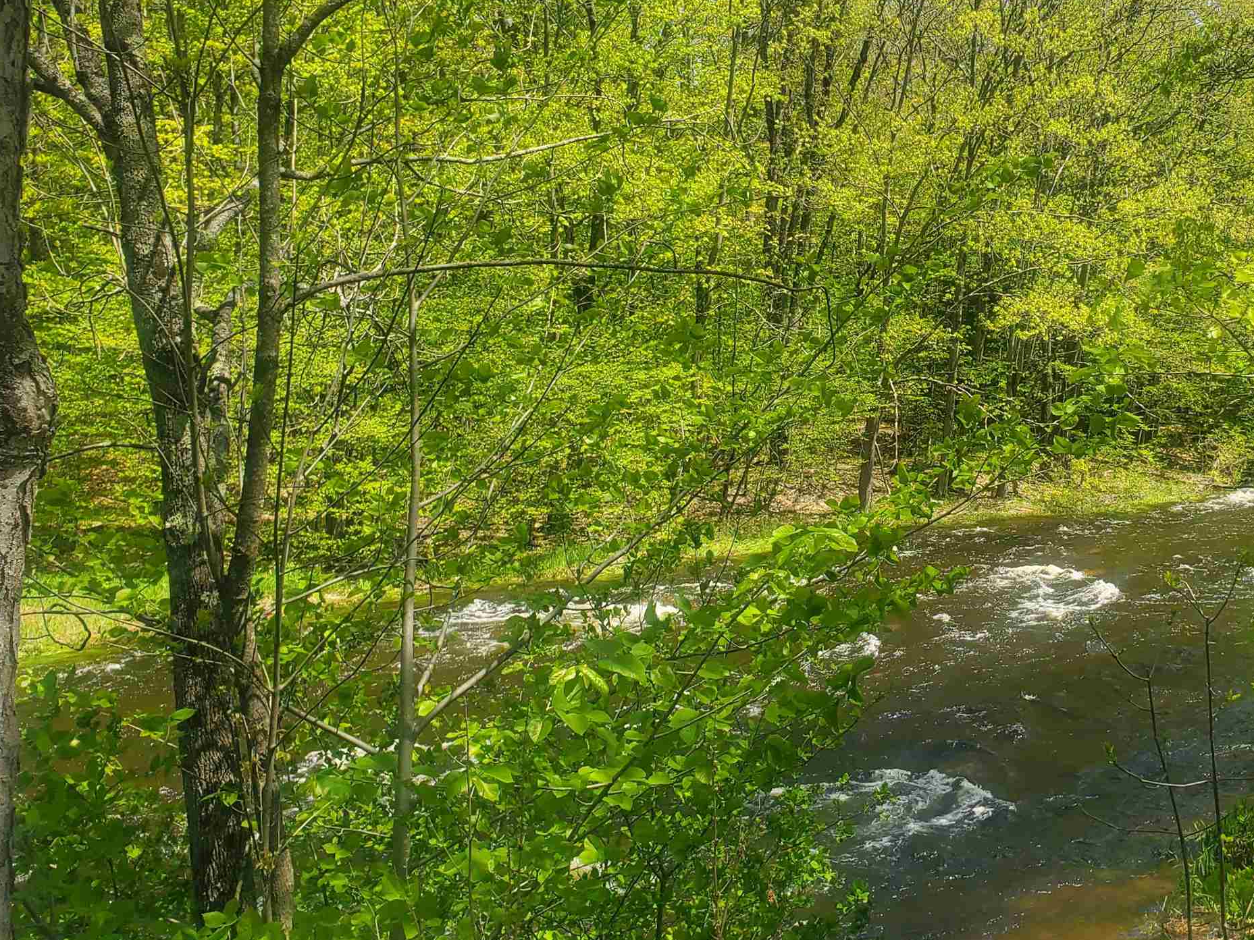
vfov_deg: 33.6
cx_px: 933
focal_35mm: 43
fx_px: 1558
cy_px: 480
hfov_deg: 42.6
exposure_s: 1/583
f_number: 2.4
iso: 50
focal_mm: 4.3
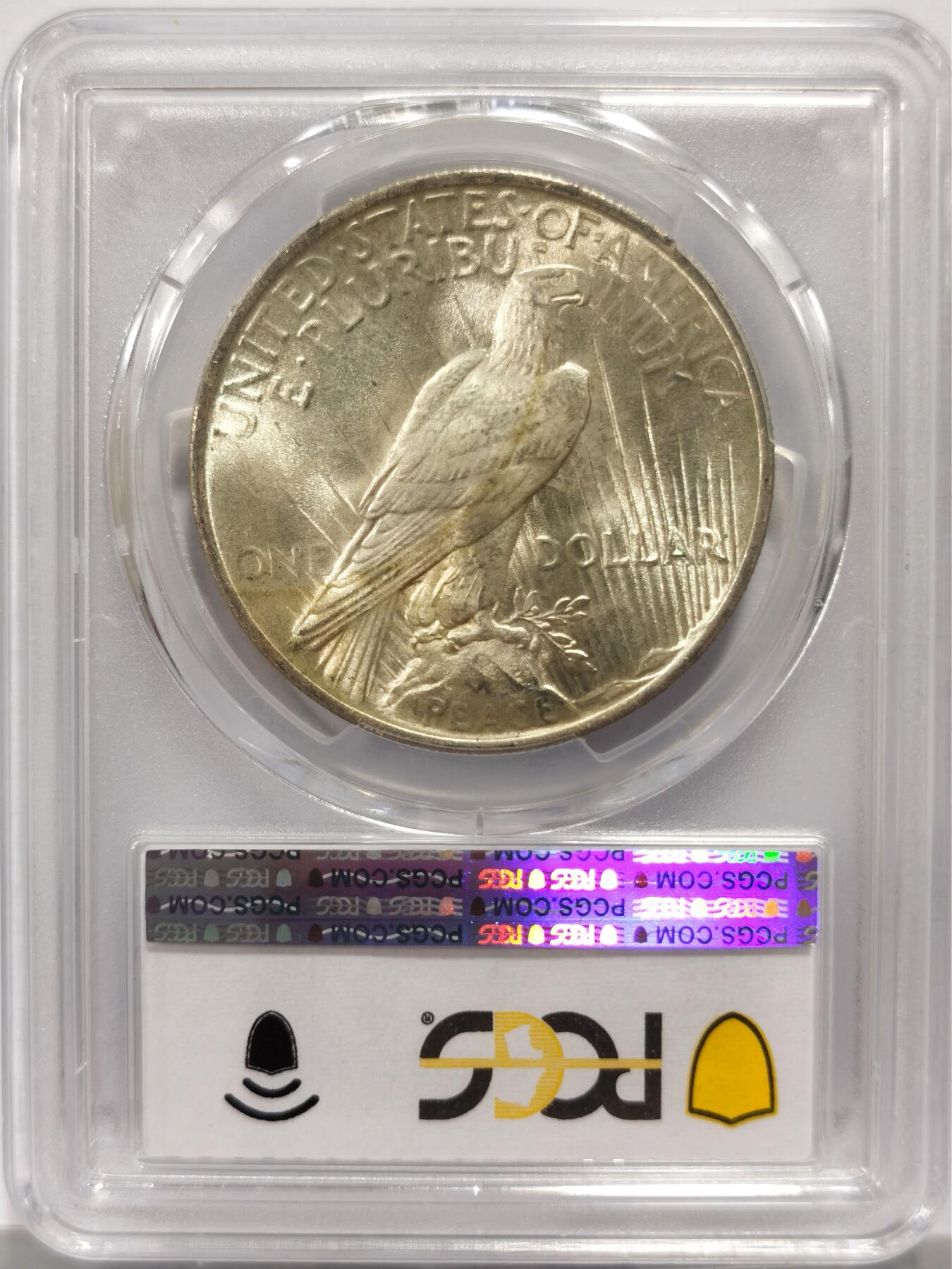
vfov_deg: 35.5
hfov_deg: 27.0
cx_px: 476
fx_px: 1980
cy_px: 634
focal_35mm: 54
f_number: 16
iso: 100
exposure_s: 1/100
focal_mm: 5.56
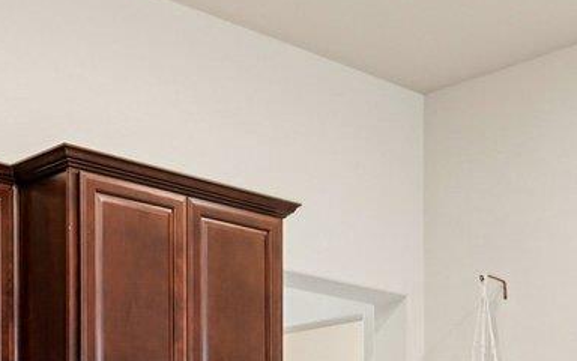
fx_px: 1195
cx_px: 389
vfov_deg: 15.7
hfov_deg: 27.0
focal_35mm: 76
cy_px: 550
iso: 800
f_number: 8
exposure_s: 1/25
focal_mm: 14
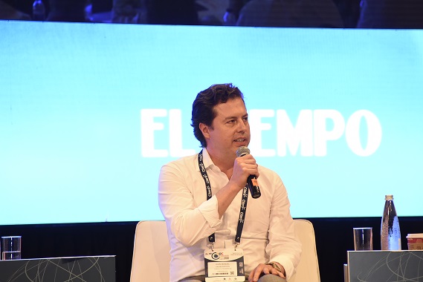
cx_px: 212
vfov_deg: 4.6
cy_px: 141
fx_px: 3527
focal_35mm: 300
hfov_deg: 6.9
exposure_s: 1/50
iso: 500
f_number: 5.6
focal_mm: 200
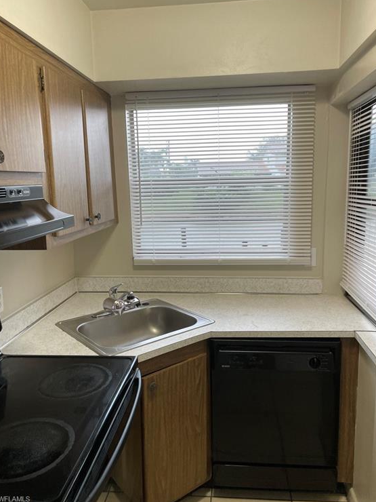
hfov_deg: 51.4
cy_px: 244
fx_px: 391
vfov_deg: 65.3
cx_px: 188
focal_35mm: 27
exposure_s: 1/120
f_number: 1.6
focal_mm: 4.2
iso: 80
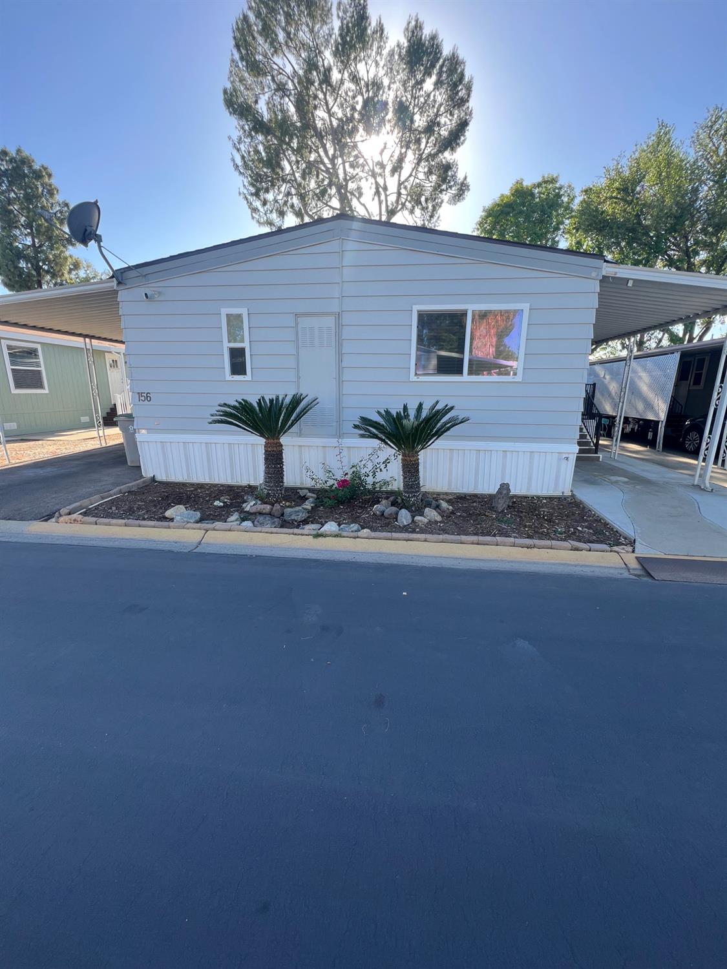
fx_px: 364
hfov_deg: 89.9
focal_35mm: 13
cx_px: 364
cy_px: 484
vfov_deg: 106.2
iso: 32
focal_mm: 1.57
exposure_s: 1/264
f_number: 1.8
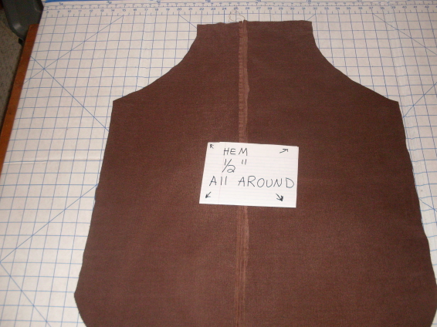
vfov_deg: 33.6
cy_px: 150
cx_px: 229
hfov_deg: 43.9
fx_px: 543
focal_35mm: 43
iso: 100
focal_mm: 6.3
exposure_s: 1/45
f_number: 2.8
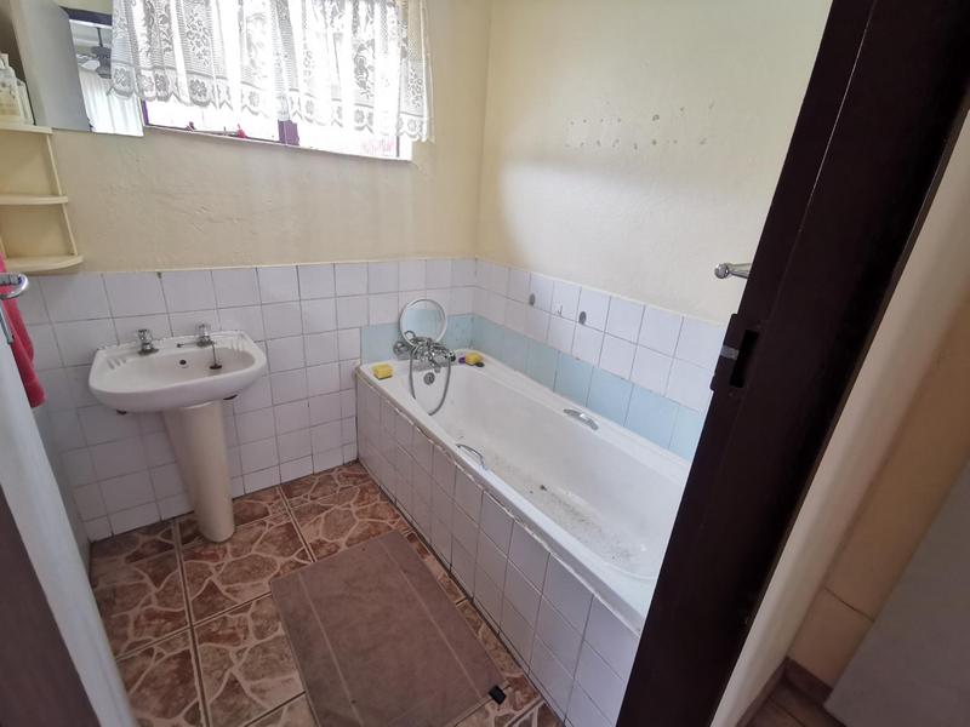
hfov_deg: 94.5
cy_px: 364
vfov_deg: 78.1
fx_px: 448
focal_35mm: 16
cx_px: 485
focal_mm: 2.35
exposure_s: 1/50
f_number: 2.2
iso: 320
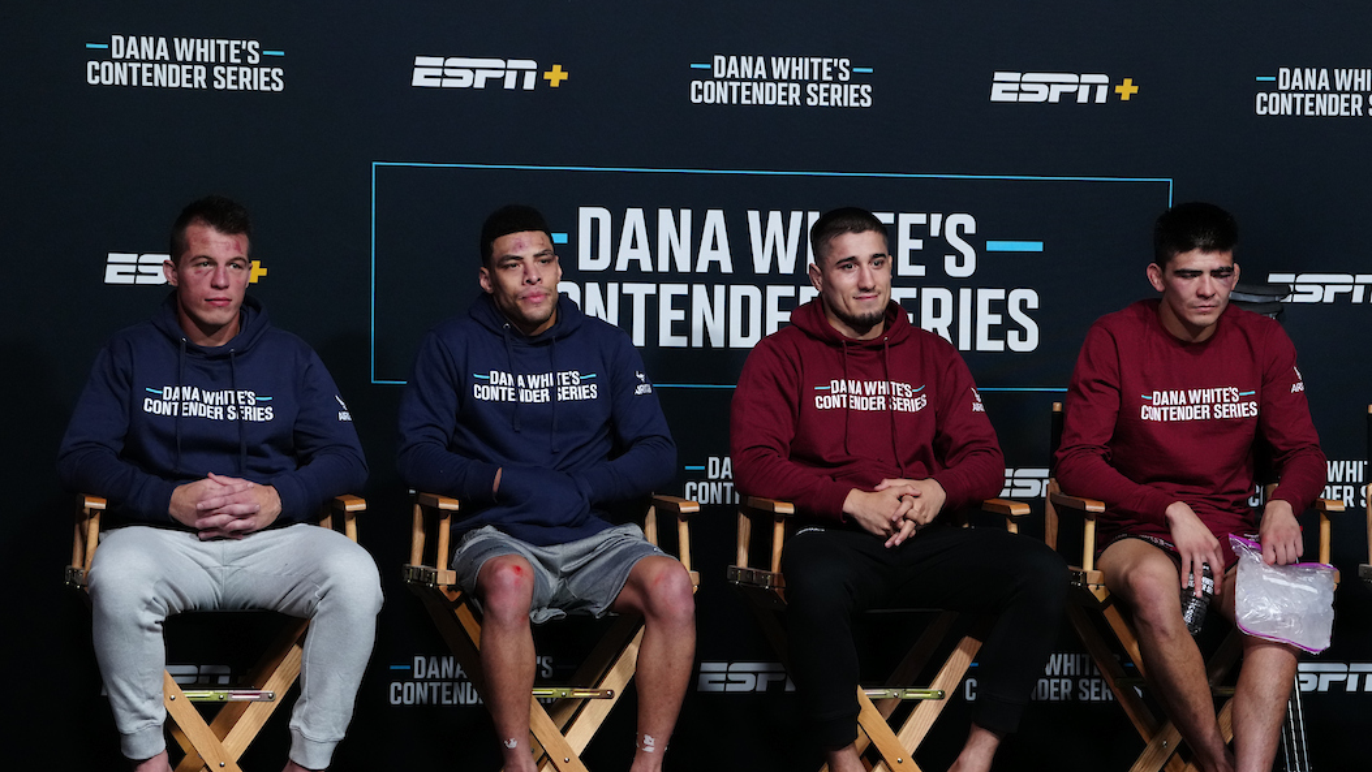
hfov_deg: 15.1
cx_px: 718
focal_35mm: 142
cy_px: 470
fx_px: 5167
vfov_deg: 8.5
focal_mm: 119
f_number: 2.8
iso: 3200
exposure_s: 1/800
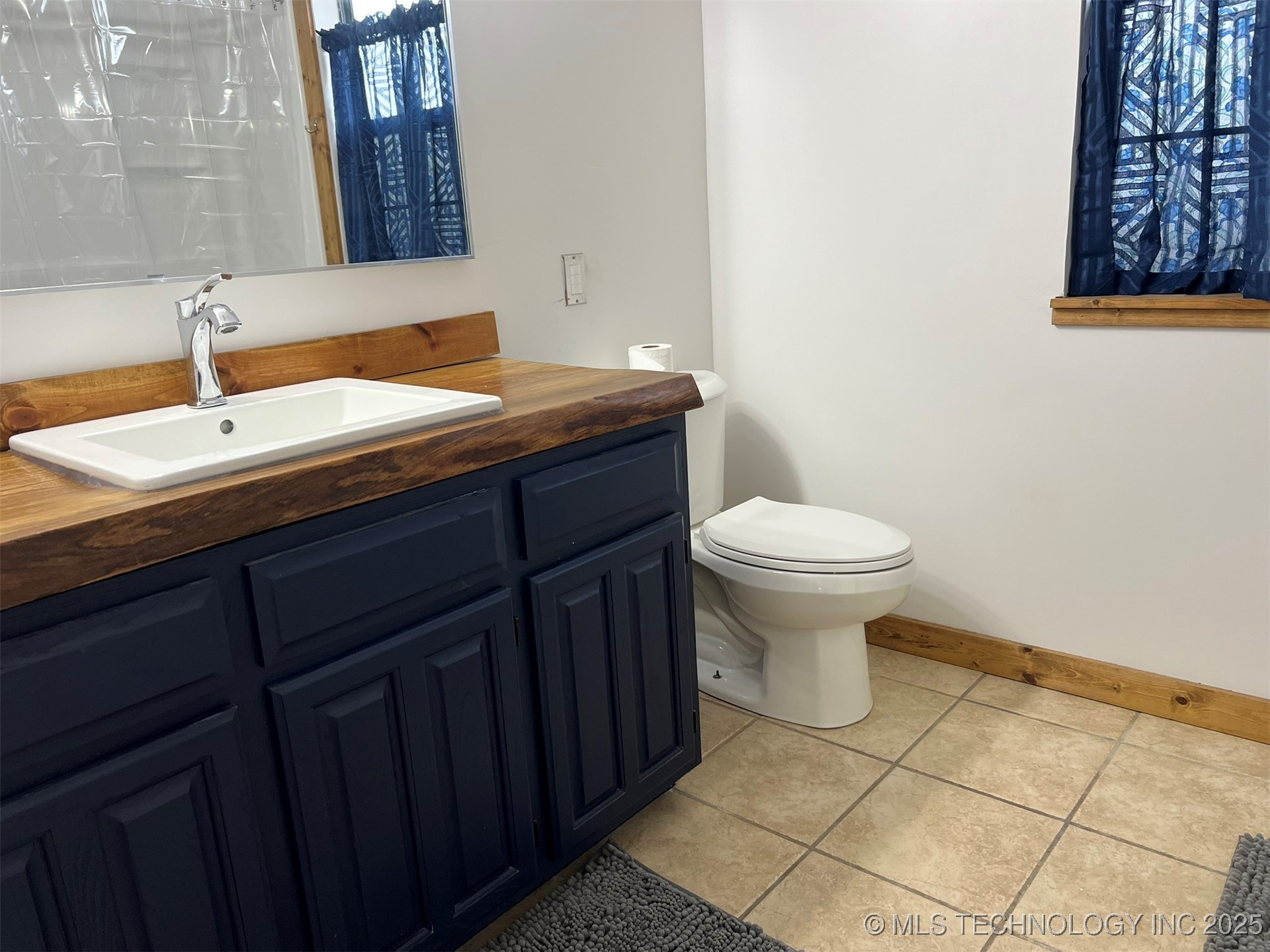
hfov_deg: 67.3
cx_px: 635
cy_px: 476
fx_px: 954
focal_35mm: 26
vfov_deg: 53.1
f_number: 1.5
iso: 125
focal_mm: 5.7
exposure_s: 1/120
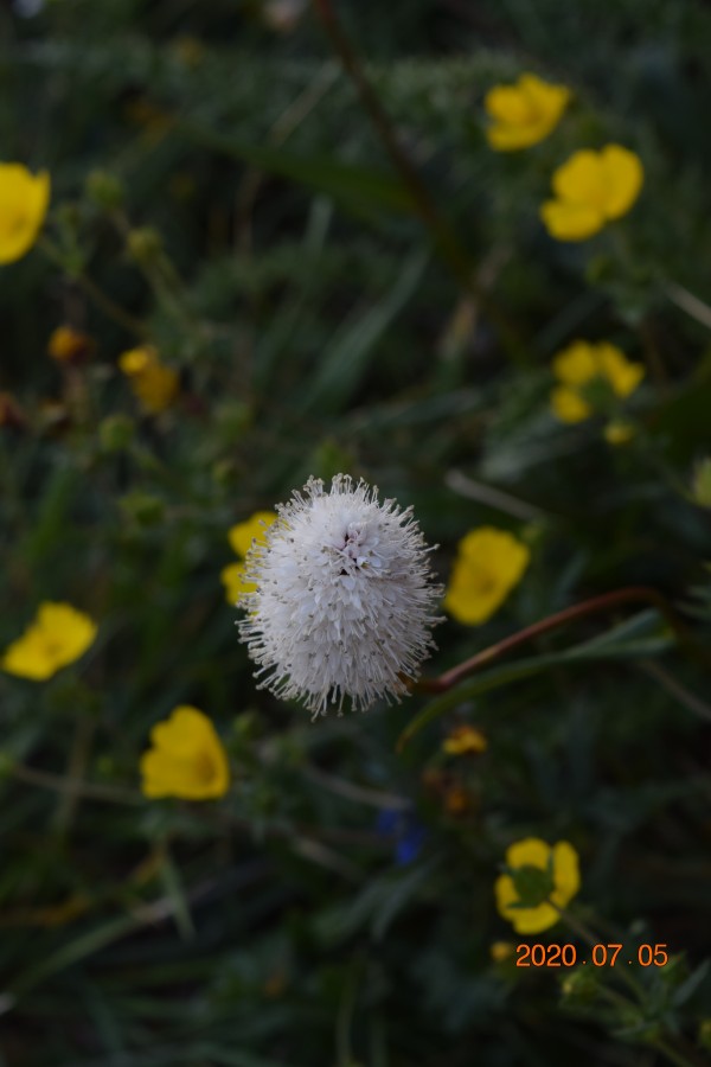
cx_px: 356
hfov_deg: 16.6
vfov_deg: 24.6
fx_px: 2444
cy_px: 534
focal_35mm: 82
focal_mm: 55
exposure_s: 1/125
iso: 400
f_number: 8
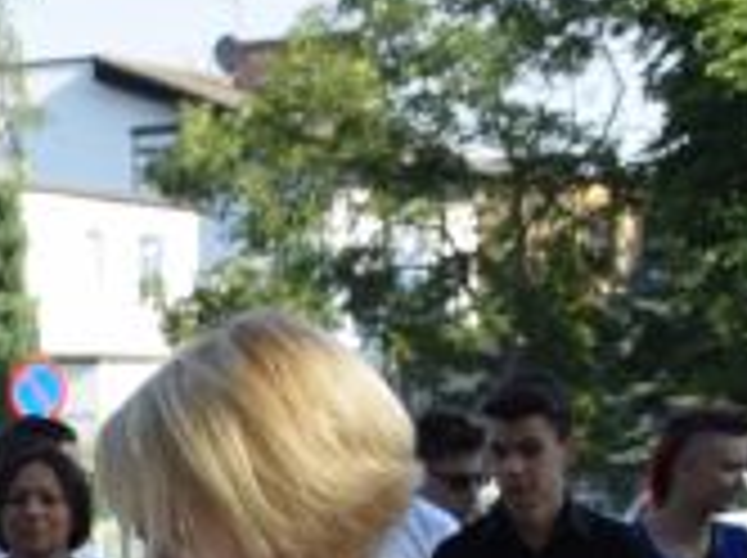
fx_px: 4999
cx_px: -526
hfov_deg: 8.3
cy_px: 1253
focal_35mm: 232
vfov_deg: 6.2
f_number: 5.6
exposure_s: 1/125
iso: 100
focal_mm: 26
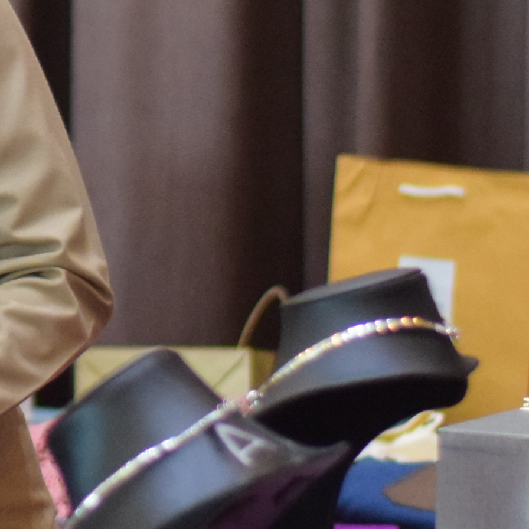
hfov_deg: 5.4
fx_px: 5533
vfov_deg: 5.5
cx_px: -416
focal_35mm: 320
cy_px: 161
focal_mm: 50
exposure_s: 1/640
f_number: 1.8
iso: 2500
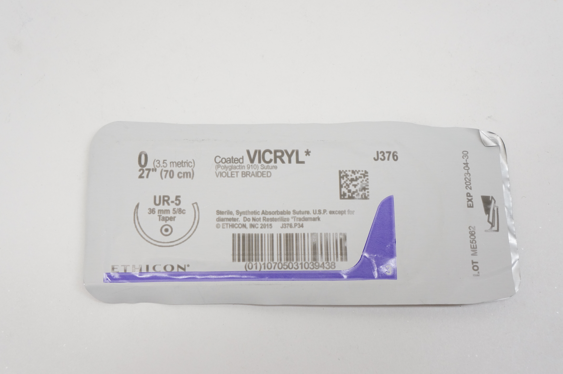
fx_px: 781
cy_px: 190
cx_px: 279
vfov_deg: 26.9
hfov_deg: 39.6
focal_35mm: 50
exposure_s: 1/125
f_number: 7.1
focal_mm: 32
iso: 800
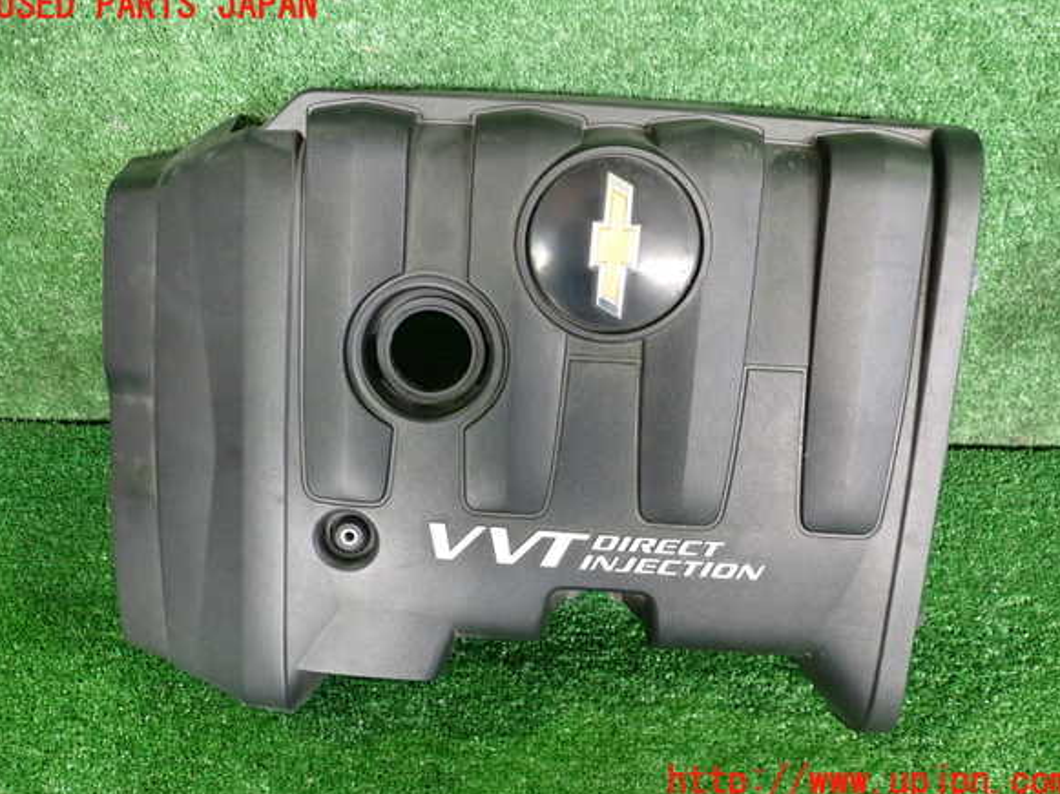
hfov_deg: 58.4
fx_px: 949
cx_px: 533
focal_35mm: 31
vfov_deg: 45.4
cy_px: 394
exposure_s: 1/30
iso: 500
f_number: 2.3
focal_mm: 5.4
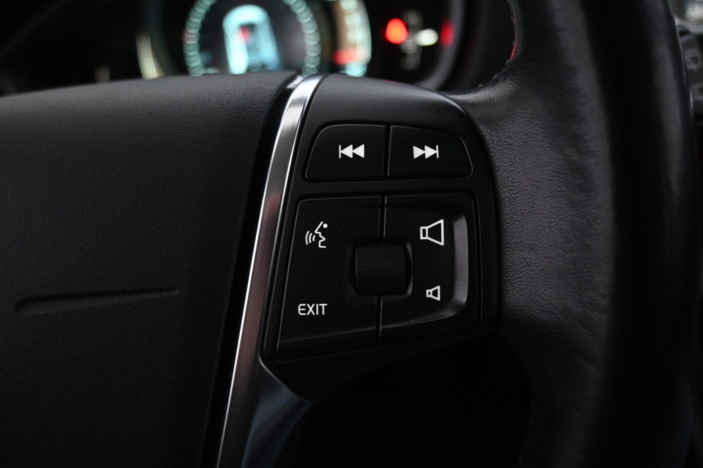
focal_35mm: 30
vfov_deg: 43.6
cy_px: 234
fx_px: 586
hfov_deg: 61.9
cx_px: 352
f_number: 3.8
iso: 2500
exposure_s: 1/30
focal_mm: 20
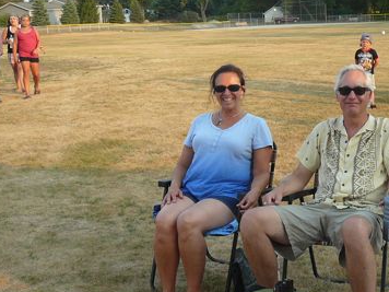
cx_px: 292
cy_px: 144
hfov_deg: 30.2
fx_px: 708
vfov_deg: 23.3
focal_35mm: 63
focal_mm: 5.2
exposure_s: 1/250
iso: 80
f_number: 2.8
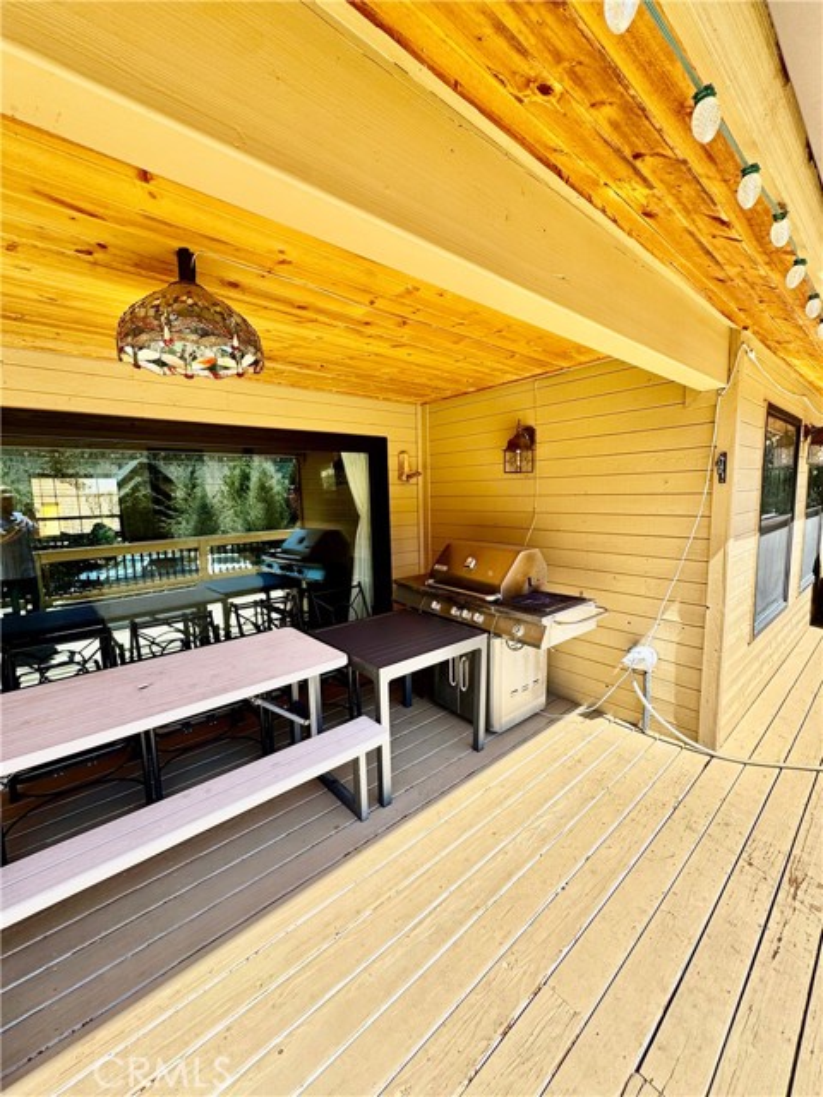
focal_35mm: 14
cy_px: 548
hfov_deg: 85.7
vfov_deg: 102.1
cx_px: 412
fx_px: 444
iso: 40
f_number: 2.2
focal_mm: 2.22
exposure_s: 1/201
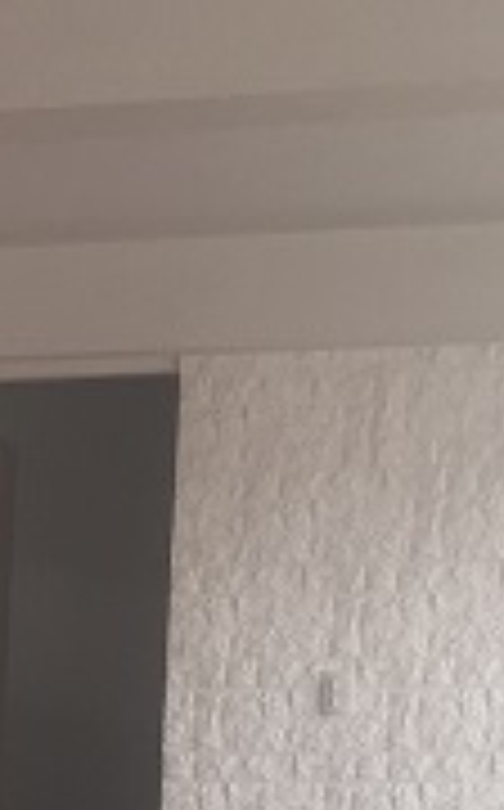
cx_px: -878
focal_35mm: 154
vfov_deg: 12.8
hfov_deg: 7.6
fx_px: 3395
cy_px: 1267
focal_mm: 4.15
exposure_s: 1/114
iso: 32
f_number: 2.2
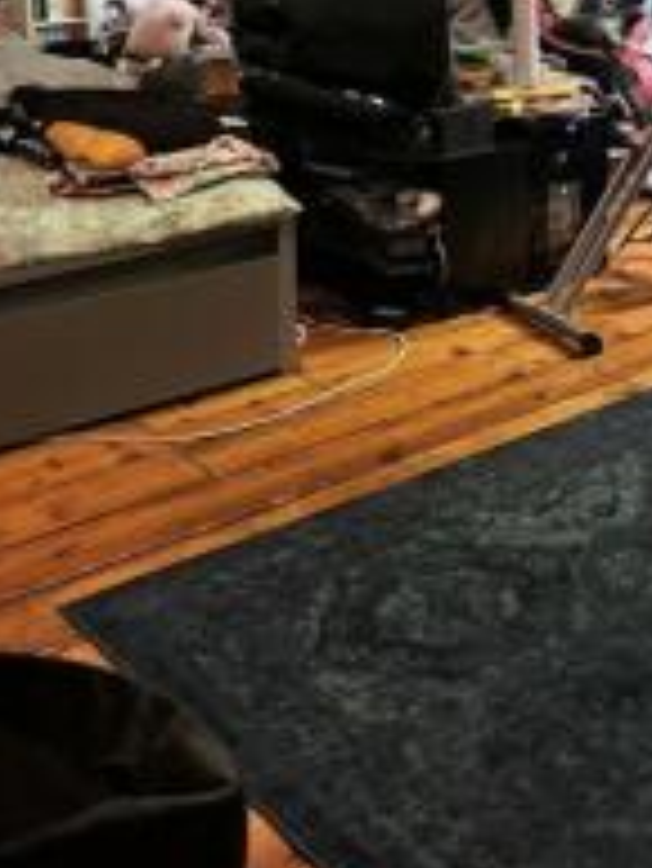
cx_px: 621
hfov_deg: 24.0
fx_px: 1480
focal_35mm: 59
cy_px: 97
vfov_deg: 31.3
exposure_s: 1/50
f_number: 1.6
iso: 320
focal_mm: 5.96
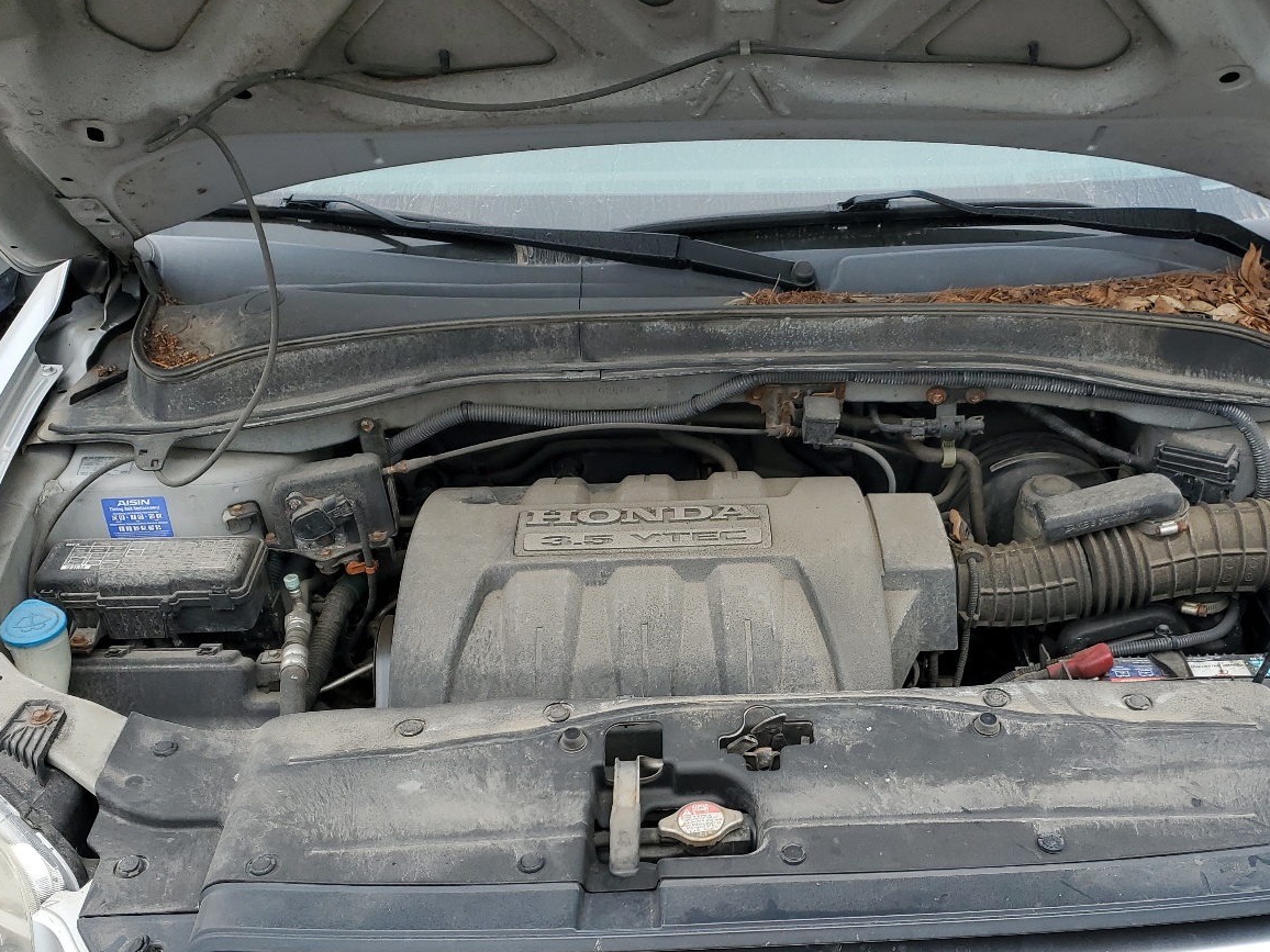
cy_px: 627
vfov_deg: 39.2
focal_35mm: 36
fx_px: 1321
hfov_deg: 51.1
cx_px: 744
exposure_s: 1/714
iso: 50
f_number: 1.5
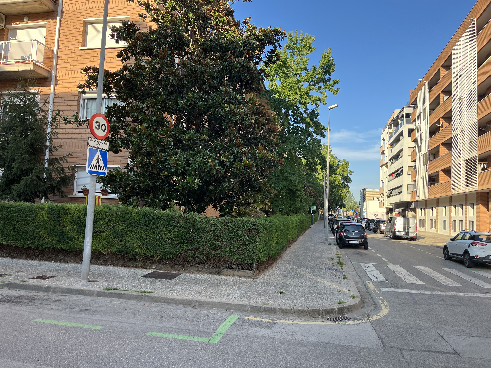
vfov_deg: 53.1
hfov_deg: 67.3
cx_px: 246
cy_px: 184
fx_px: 369
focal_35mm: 26
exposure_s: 1/891
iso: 50
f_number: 1.6
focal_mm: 5.1
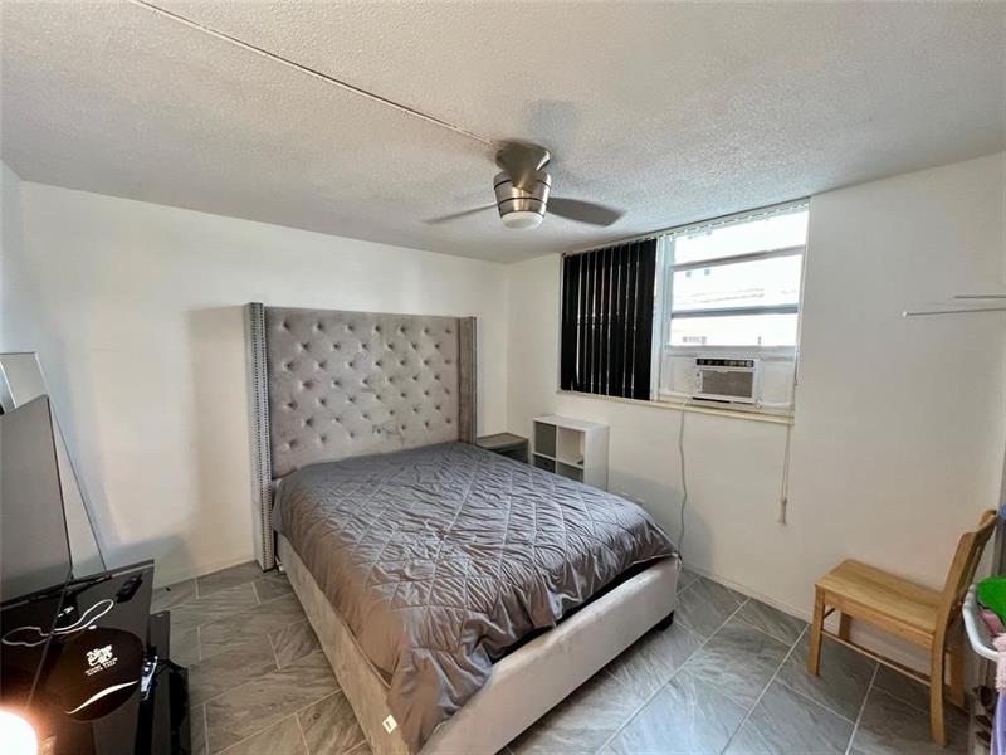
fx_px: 378
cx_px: 503
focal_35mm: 13
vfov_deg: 89.9
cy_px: 378
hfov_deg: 106.2
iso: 250
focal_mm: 1.57
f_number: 1.8
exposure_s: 1/60
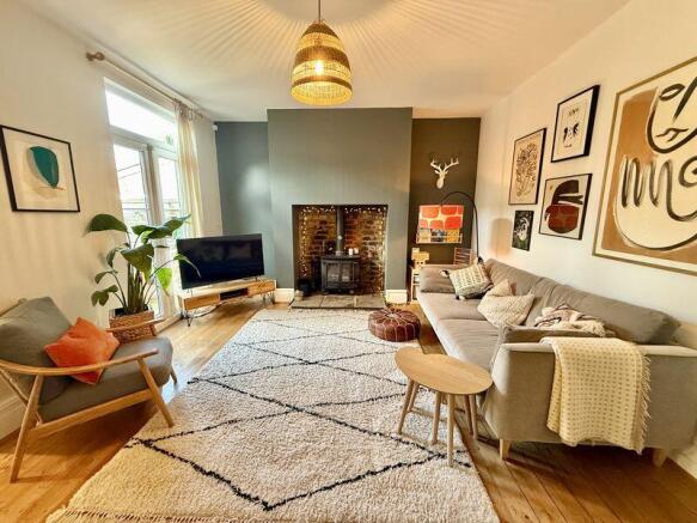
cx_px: 348
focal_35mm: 14
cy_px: 262
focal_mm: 2.22
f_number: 2.2
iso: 500
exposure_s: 1/50
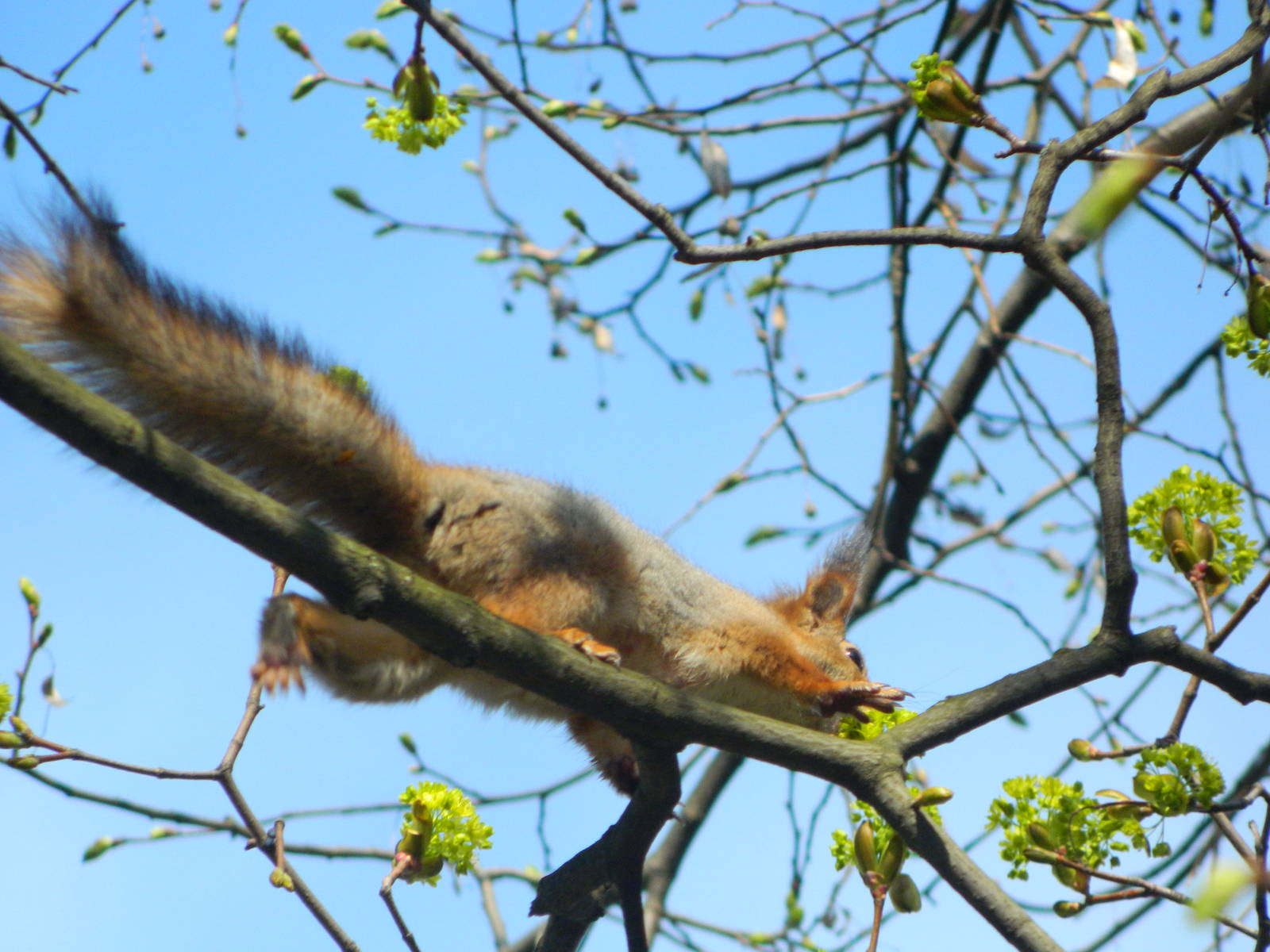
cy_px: 476
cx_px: 635
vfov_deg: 2.8
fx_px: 19261
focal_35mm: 525
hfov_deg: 3.8
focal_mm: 94.5
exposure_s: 1/500
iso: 220
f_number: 5.8
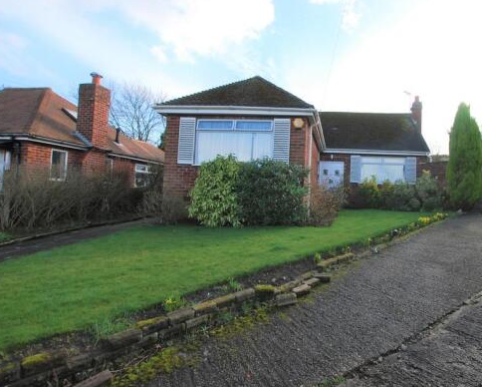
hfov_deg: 81.0
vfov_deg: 70.9
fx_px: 271
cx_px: 313
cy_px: 191
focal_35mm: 19
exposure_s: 1/125
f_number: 5.6
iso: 100
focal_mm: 10
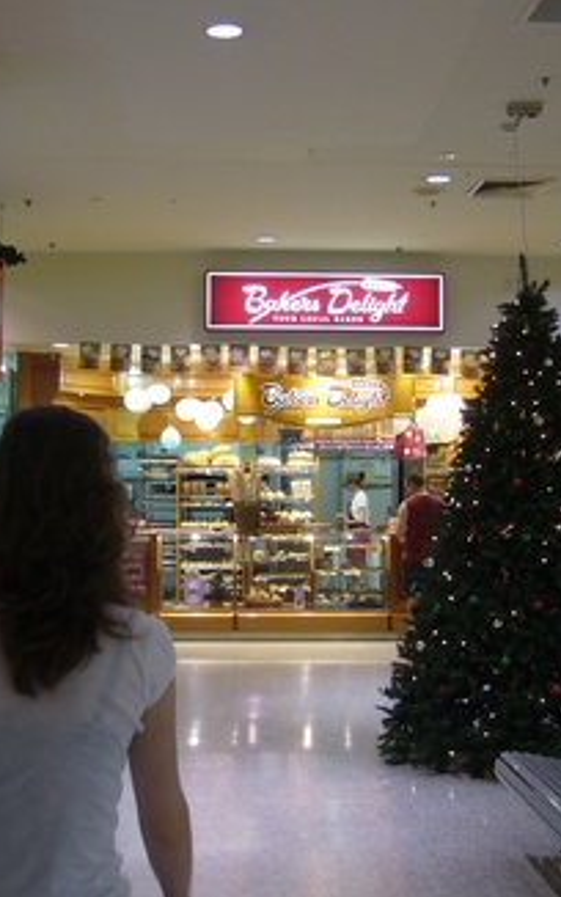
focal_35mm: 50
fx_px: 1222
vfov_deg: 40.3
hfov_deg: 25.8
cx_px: 253
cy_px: 448
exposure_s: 1/25
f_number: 2.8
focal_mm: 5.8
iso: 100
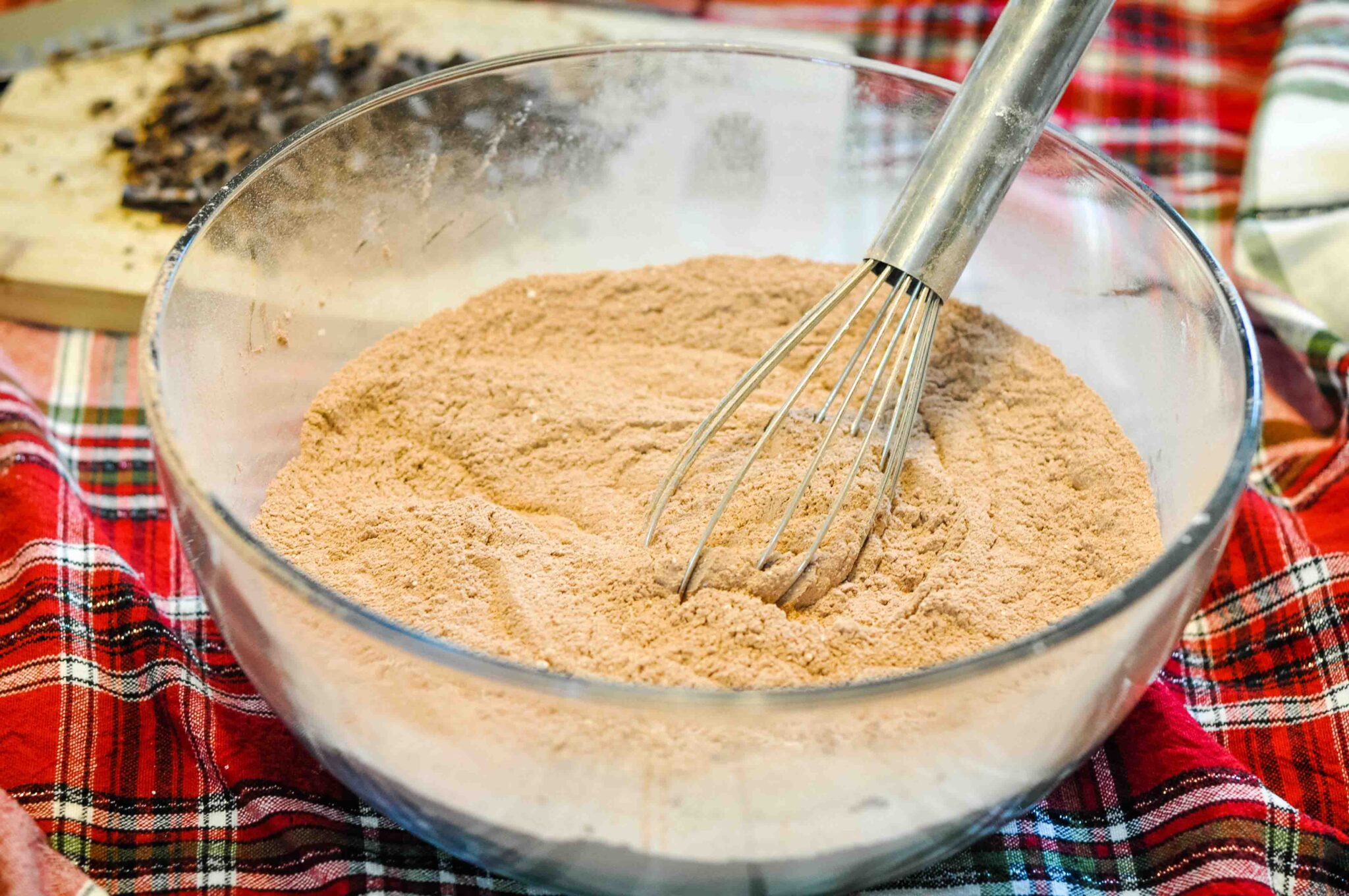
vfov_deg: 18.1
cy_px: 448
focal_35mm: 75
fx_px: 2807
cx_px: 674
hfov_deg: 27.0
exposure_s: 1/50
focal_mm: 50
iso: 800
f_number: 3.5
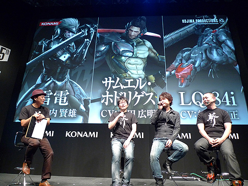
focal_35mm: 24
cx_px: 124
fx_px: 172
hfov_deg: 71.6
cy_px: 93
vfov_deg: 56.8
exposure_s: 1/100
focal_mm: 5.1
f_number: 2
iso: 400
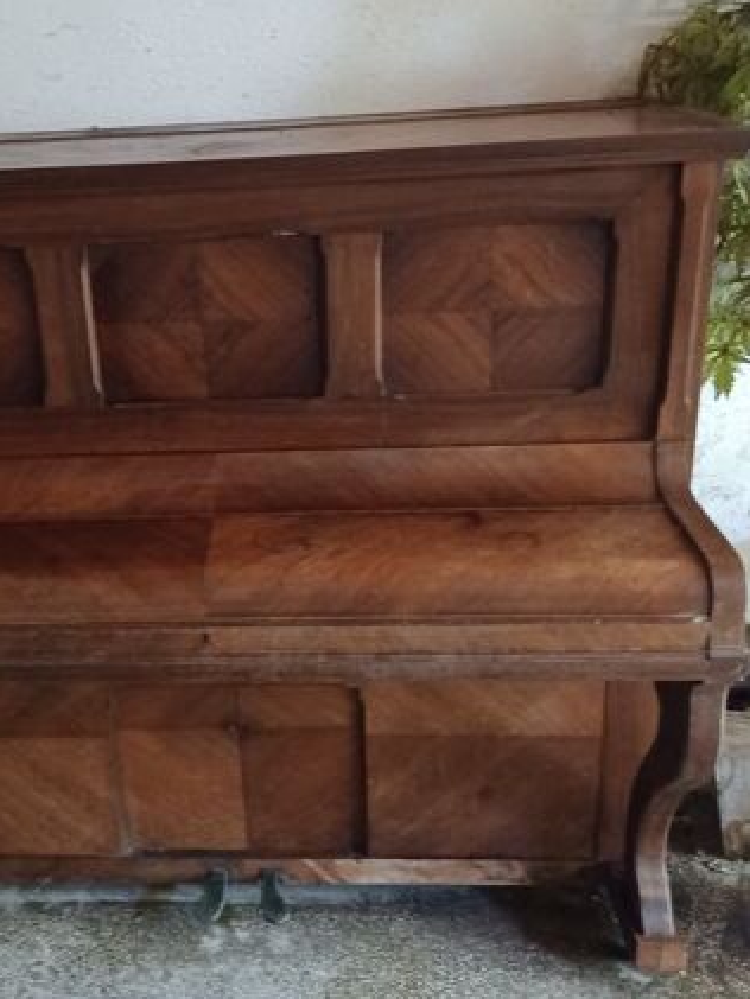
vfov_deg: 48.8
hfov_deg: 37.1
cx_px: 223
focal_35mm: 38
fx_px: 1097
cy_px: 434
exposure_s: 1/11.1
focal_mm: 4.6
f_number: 1.8
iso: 2500
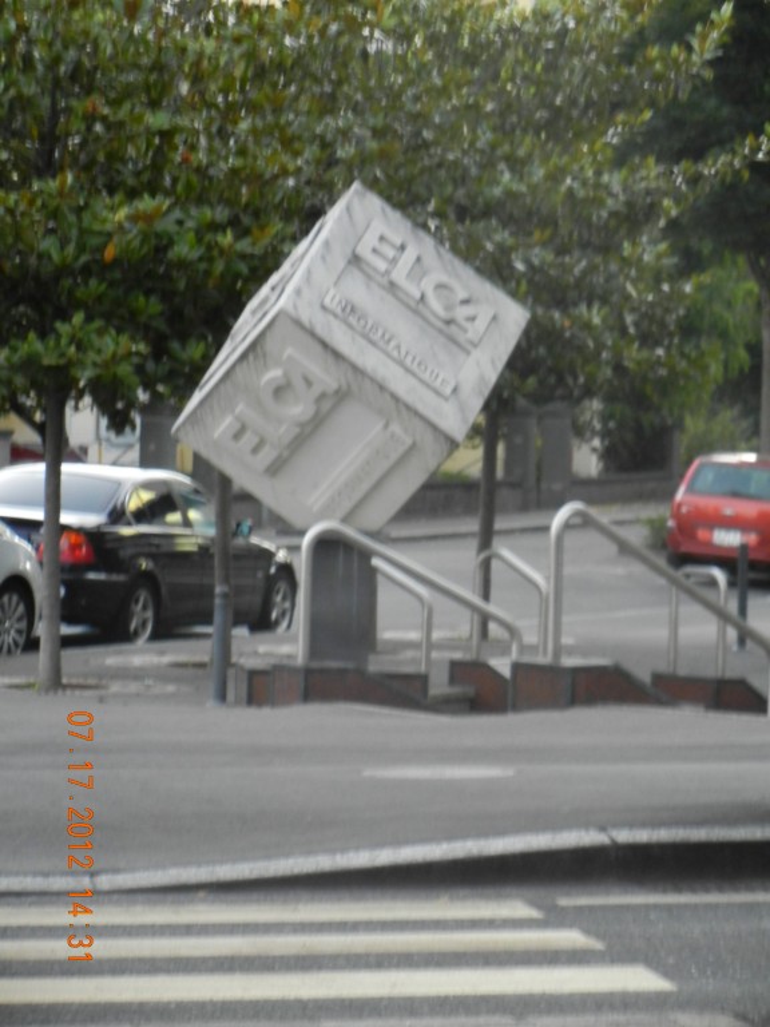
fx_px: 4508
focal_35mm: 152
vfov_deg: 13.0
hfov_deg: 9.8
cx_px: 385
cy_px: 514
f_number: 4.6
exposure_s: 1/2.1
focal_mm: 27.4
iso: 200
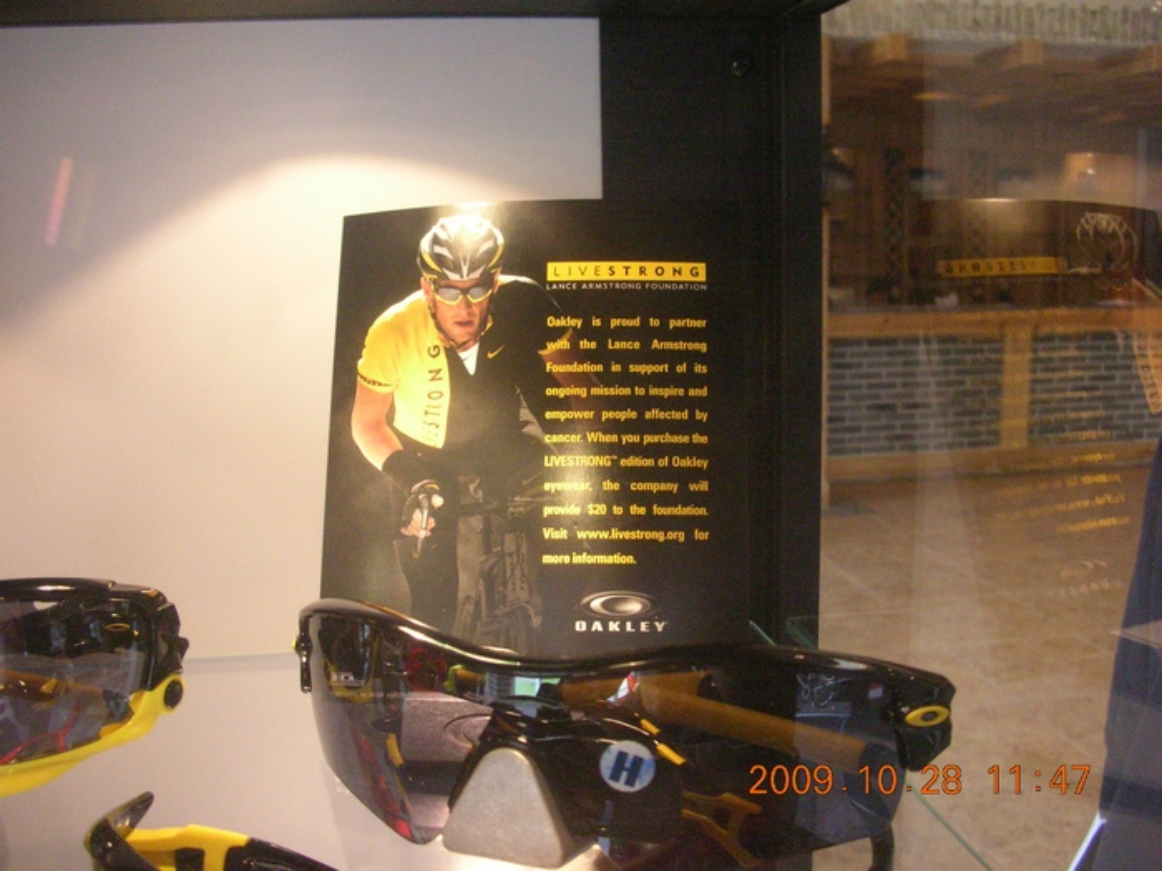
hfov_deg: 52.6
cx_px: 581
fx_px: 1175
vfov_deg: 40.7
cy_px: 436
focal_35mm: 35
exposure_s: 1/92
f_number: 3
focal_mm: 5.8
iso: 400
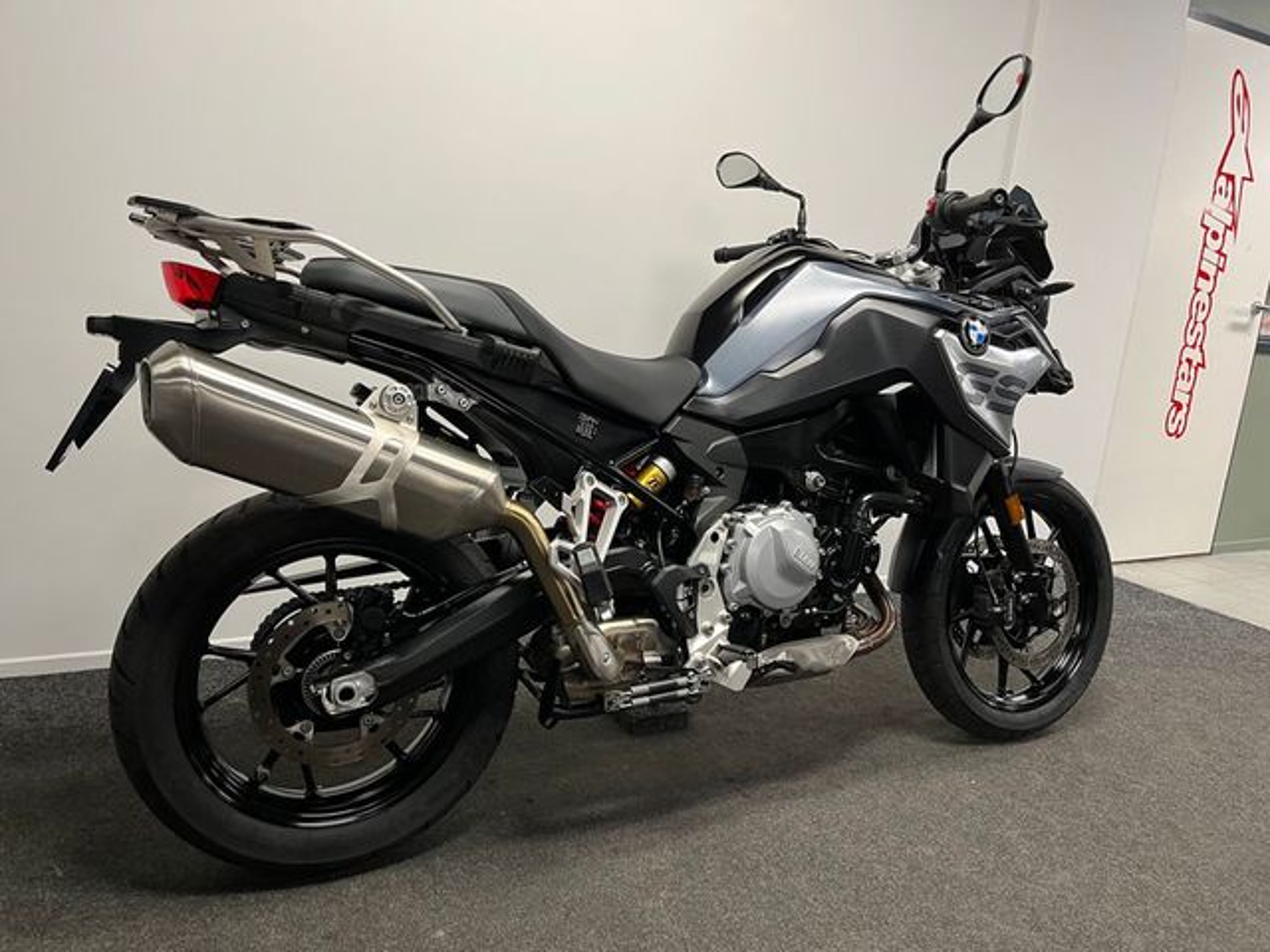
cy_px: 476
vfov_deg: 53.1
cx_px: 635
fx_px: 954
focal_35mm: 26
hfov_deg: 67.3
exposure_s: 1/50
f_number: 1.6
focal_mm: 5.1
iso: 100
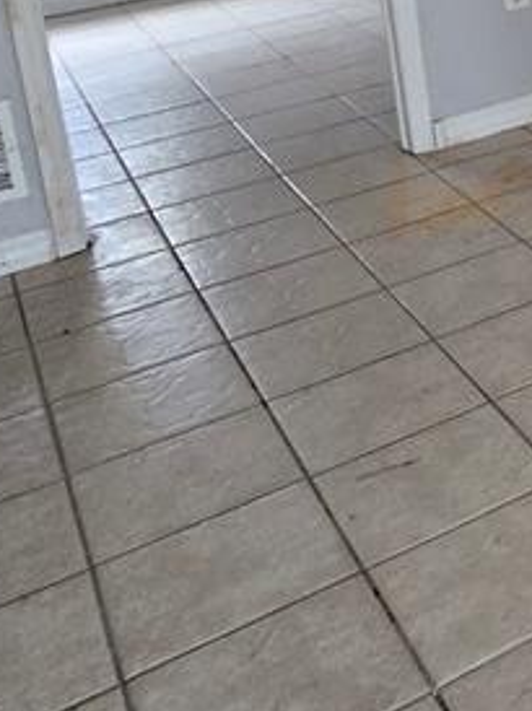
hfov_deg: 19.2
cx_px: 963
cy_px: -73
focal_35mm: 57
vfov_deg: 30.3
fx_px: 1170
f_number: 2.2
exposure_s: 1/60
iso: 160
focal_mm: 2.2
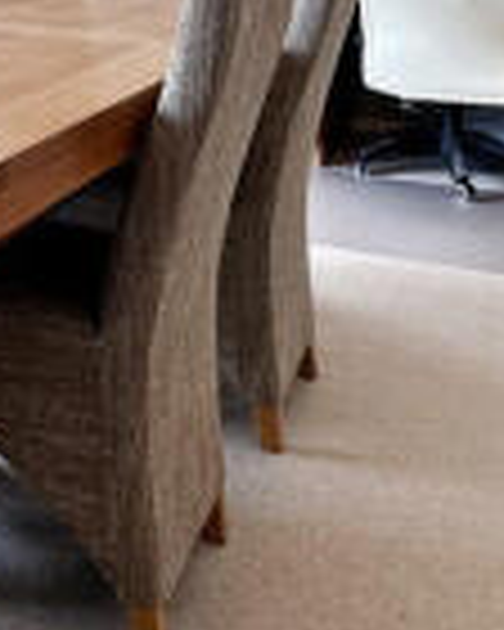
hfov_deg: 24.9
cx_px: -47
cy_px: 106
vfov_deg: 31.9
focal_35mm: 57
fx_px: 1063
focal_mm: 2.22
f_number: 2.2
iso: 125
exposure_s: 1/100
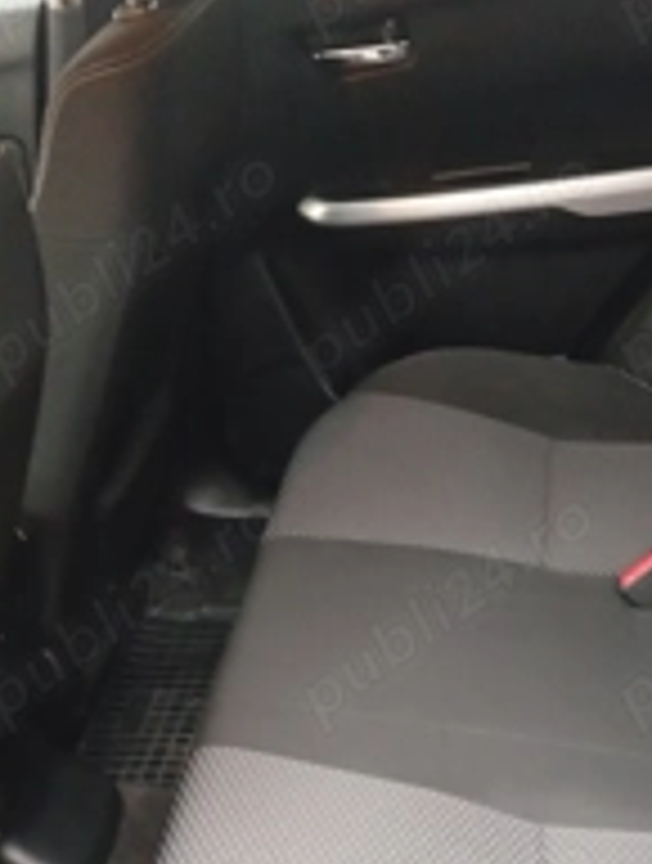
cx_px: 288
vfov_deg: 33.4
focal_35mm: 56
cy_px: 680
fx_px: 1400
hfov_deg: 26.2
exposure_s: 1/20
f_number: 1.8
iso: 1583
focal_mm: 3.98
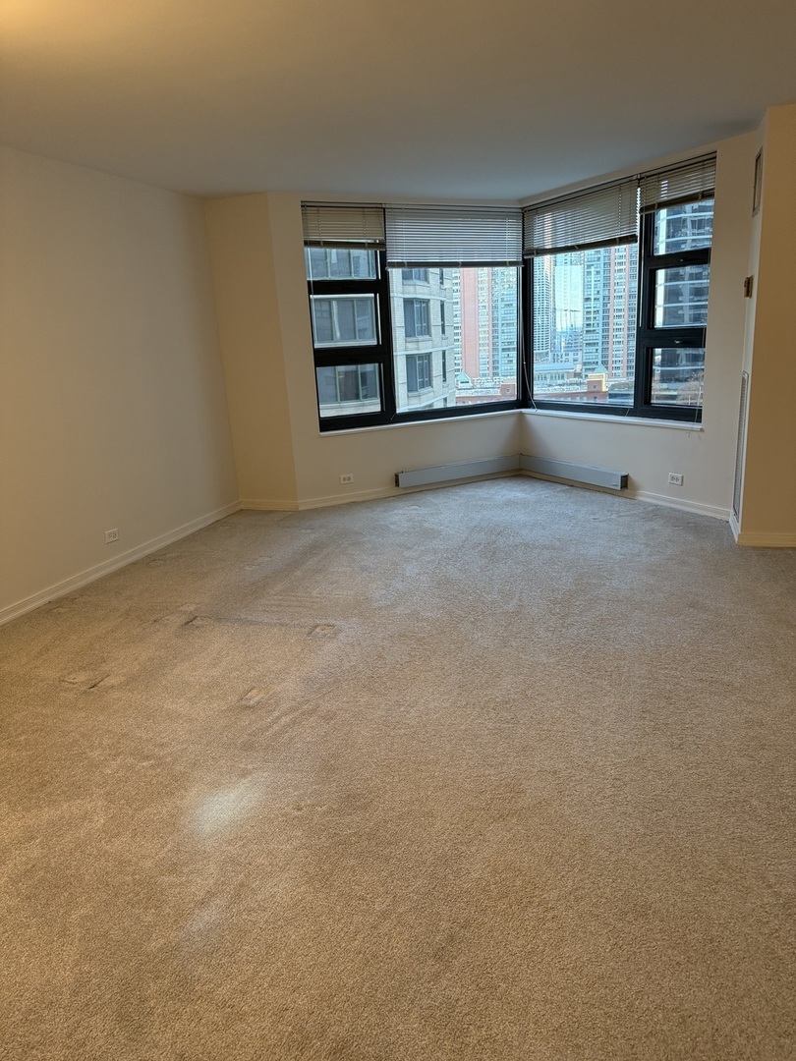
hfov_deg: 56.8
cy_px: 530
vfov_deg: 71.6
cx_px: 398
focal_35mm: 24
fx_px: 736
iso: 250
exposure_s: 1/120
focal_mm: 6.76
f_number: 1.78
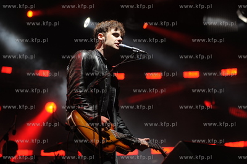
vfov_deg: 12.2
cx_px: 124
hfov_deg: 18.3
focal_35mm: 112
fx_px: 768
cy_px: 82
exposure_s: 1/200
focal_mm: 112
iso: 800
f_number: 4
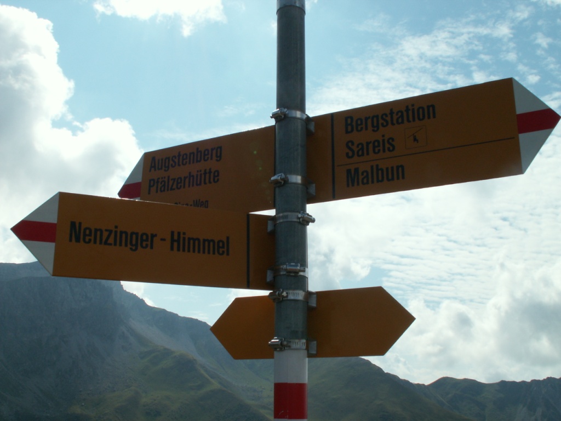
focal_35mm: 39
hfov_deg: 47.9
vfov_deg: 36.8
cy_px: 210
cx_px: 280
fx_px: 632
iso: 50
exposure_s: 1/320
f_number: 8
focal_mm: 6.39
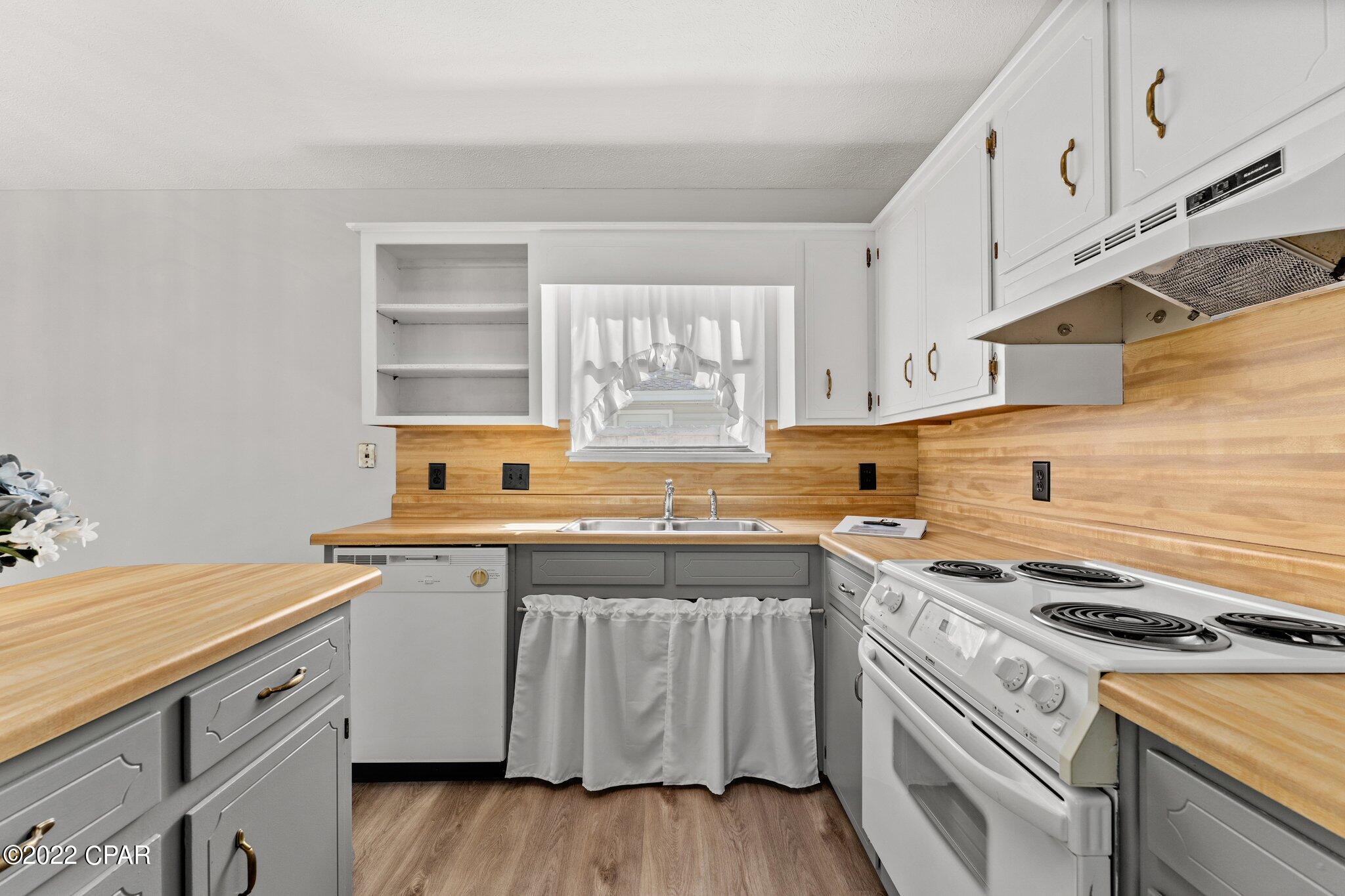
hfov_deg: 99.3
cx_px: 672
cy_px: 448
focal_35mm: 15
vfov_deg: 76.2
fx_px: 572
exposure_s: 1/15
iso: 400
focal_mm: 15.3
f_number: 8
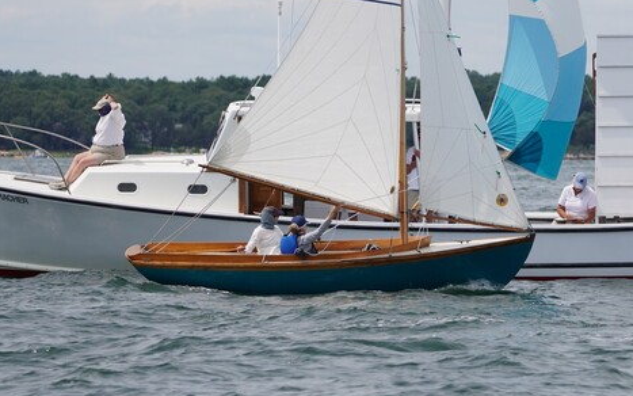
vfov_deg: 3.3
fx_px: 6781
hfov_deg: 5.3
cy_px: 44
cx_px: 451
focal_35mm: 393
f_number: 5
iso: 125
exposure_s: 1/1250
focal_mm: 150
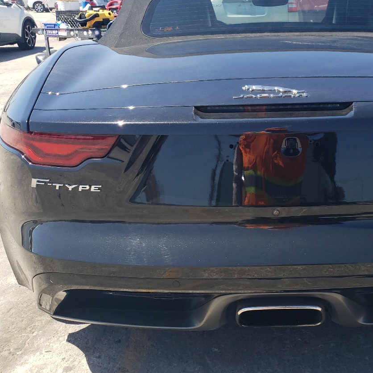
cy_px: 173
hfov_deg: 37.4
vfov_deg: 38.3
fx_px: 536
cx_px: 278
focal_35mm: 44
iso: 50
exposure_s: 1/1429
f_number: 1.5
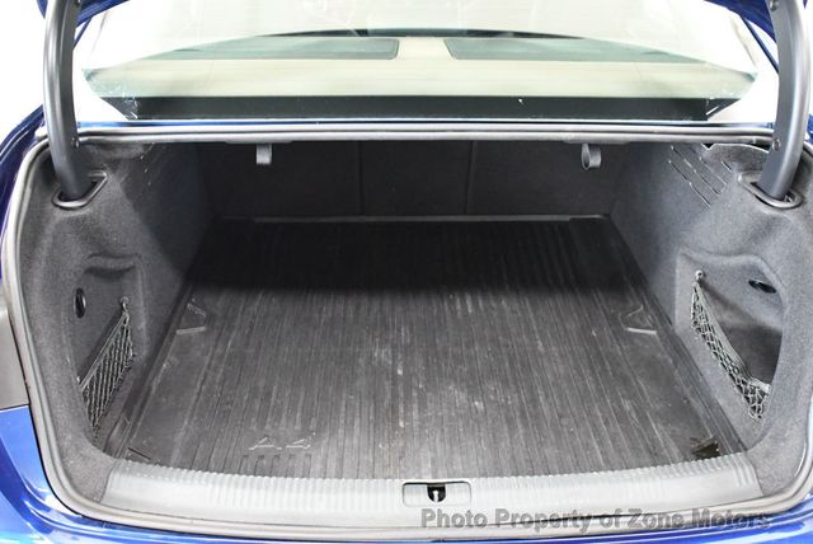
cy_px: 272
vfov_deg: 36.9
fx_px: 814
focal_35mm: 36
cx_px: 406
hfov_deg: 53.1
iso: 6400
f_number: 3.5
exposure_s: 1/60
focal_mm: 18
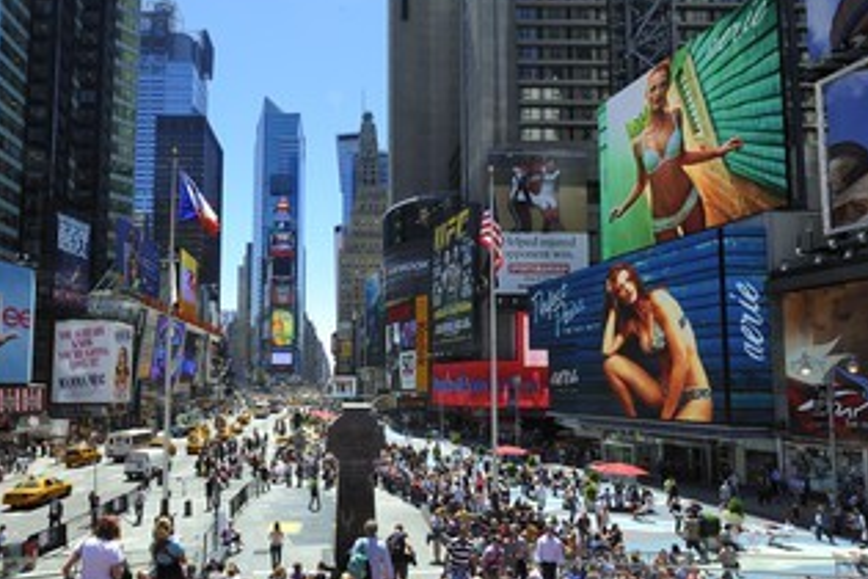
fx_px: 579
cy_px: 345
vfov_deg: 52.8
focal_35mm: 24
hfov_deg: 72.9
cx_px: 344
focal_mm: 18
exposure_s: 1/100
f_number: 13
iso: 200
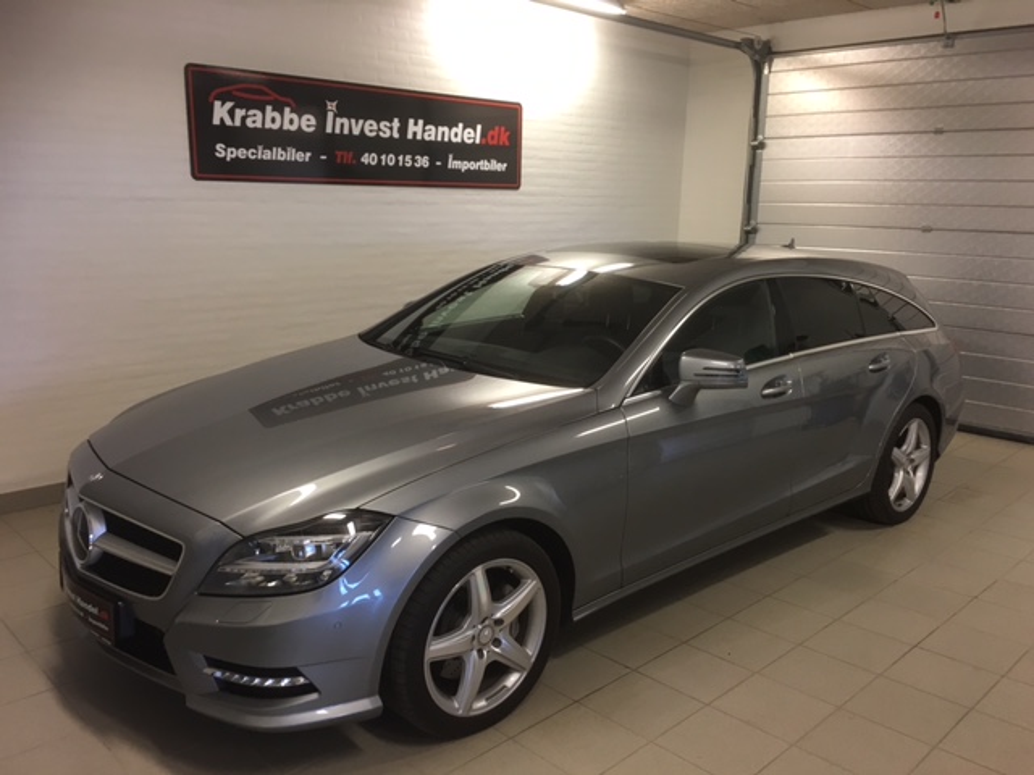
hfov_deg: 61.7
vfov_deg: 48.2
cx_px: 517
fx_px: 866
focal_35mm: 29
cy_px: 388
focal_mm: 4.15
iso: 100
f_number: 2.2
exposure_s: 1/33
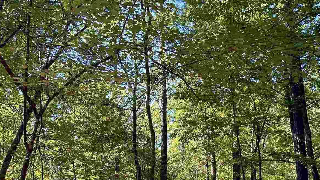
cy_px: 126
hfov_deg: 50.5
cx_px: 154
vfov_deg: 29.4
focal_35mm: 40
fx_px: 339
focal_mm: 2.22
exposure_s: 1/196
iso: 40
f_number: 2.2
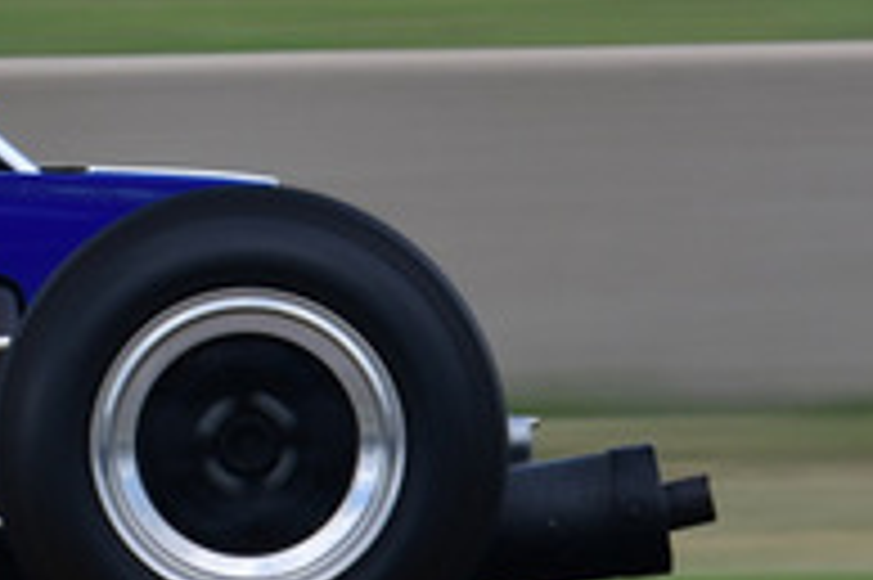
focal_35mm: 990
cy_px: -72
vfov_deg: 1.4
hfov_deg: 2.1
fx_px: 23987
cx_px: -675
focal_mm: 160
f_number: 11
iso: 200
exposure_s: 1/125
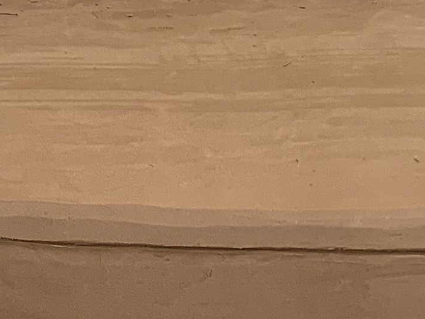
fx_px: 1829
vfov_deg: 9.9
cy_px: 346
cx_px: 239
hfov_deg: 13.2
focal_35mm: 149
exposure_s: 1/50
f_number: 1.8
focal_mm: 4.25
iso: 64
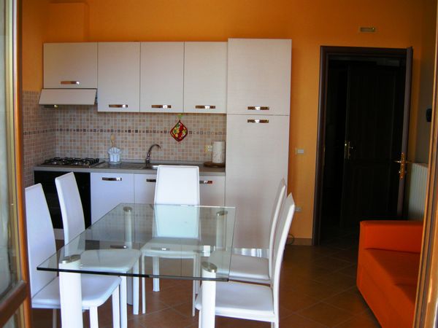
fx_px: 443
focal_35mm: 35
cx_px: 219
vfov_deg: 40.7
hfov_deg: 52.6
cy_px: 164
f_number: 2.7
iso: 127
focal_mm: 7.5
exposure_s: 1/67
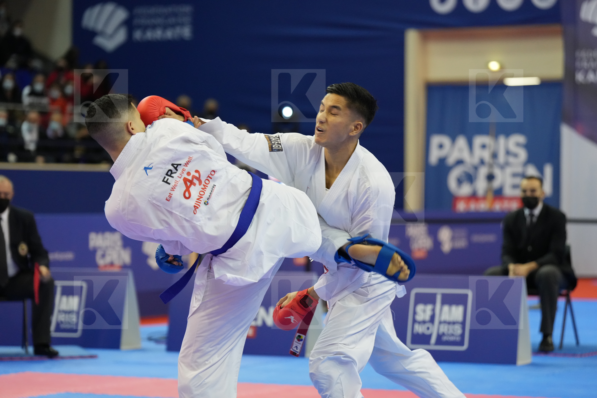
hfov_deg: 16.8
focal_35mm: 122
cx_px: 298
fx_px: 2023
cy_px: 199
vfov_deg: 11.2
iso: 4000
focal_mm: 122
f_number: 2.8
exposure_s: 1/1000
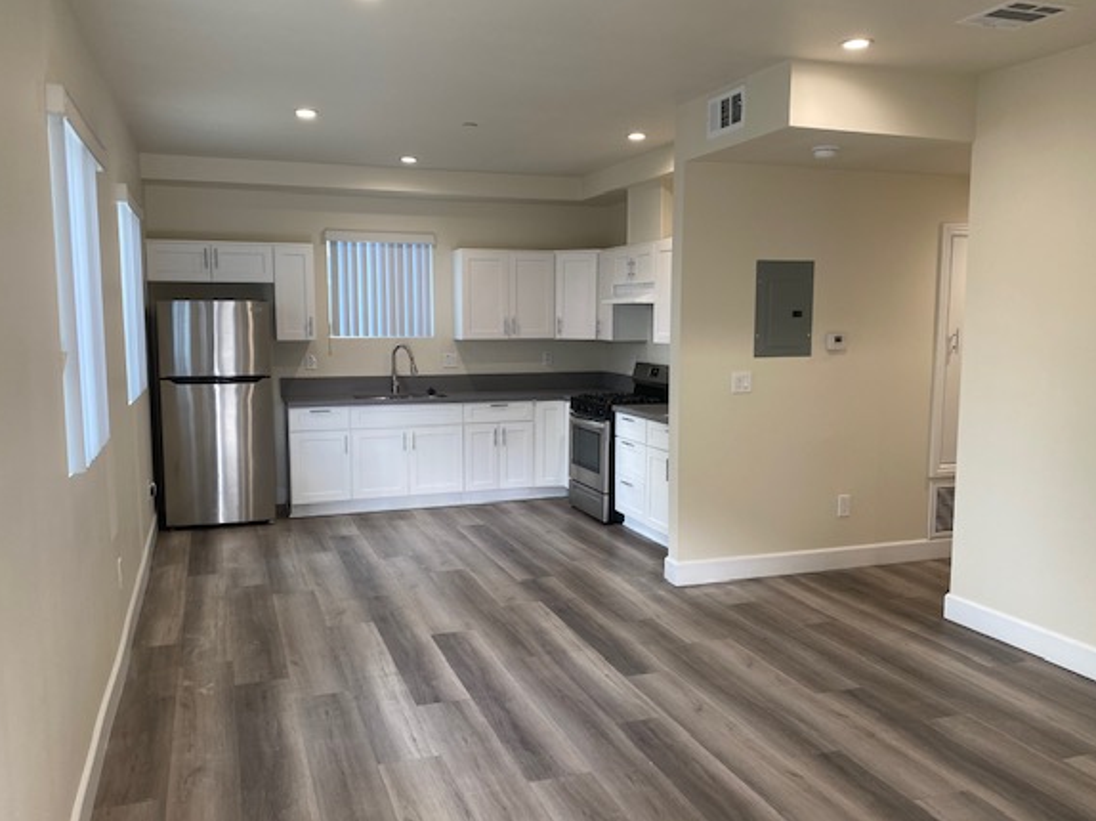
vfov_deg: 48.2
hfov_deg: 61.7
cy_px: 426
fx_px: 918
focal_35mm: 29
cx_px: 538
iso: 64
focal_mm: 4.25
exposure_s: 1/60
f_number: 1.8
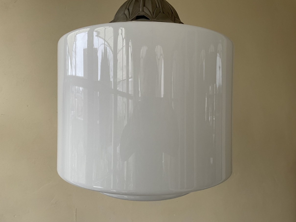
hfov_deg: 67.3
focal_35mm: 26
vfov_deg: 53.1
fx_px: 222
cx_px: 148
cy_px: 111
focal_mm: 4.2
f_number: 1.6
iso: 125
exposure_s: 1/79
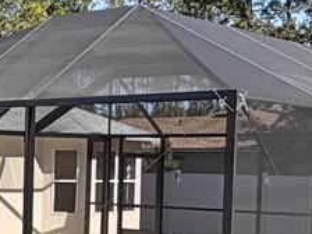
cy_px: 209
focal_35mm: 100
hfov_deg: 18.2
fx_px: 901
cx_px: -106
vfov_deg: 14.6
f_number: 2.2
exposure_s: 1/928
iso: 25
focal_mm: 2.22
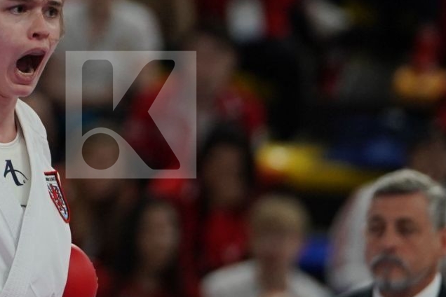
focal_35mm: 759
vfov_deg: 1.8
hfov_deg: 2.7
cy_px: 115
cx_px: -107
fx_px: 9402
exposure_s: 1/1000
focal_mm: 179
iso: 1250
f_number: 2.8
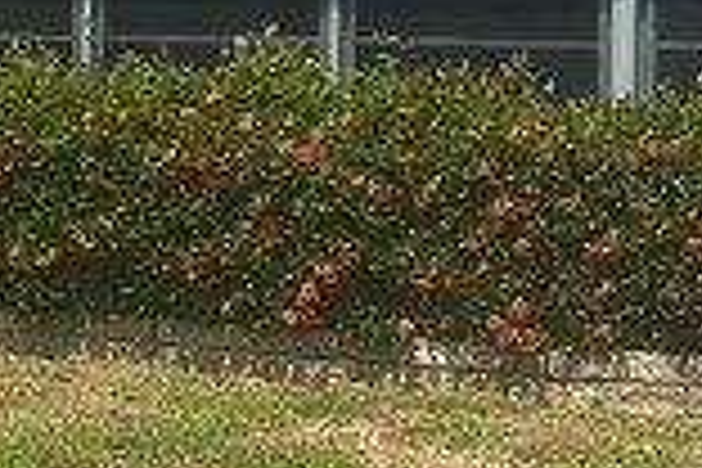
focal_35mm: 177
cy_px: 45
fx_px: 3451
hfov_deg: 11.2
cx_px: -302
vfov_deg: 7.7
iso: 50
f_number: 1.6
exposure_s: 1/4082
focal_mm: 5.96
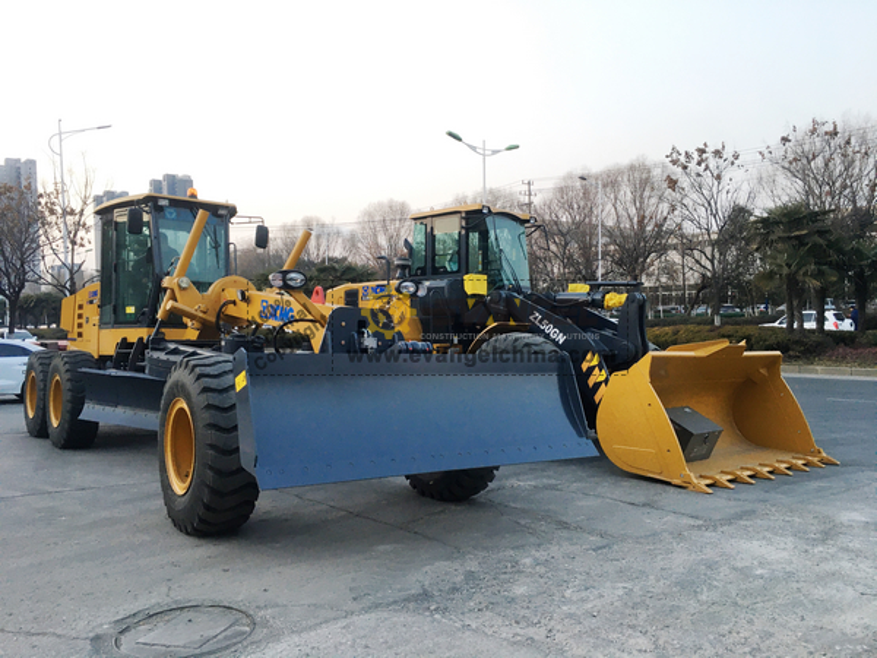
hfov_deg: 61.7
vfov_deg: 48.2
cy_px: 329
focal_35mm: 29
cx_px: 438
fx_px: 735
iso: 40
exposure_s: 1/33
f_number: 2.2
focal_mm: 4.15
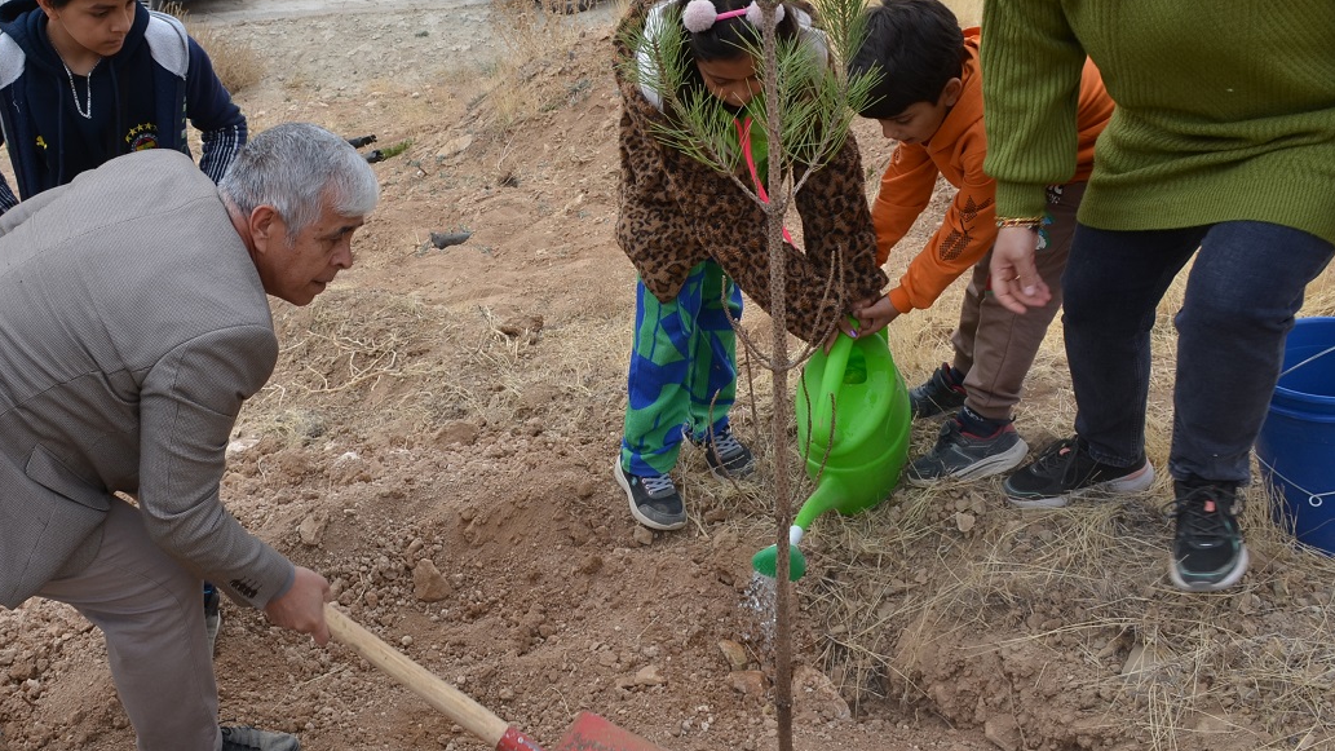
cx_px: 499
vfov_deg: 28.8
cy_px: 237
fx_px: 1451
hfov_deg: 48.9
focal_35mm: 41
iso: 180
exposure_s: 1/250
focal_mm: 18
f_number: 8
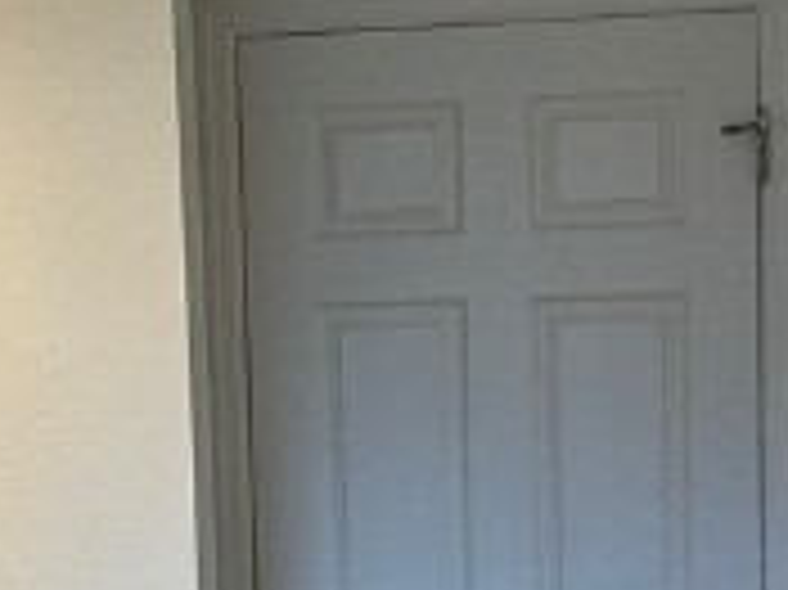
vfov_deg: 17.8
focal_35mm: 82
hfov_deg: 23.8
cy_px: 482
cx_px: 288
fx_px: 1865
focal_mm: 2.22
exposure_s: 1/120
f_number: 2.2
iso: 100
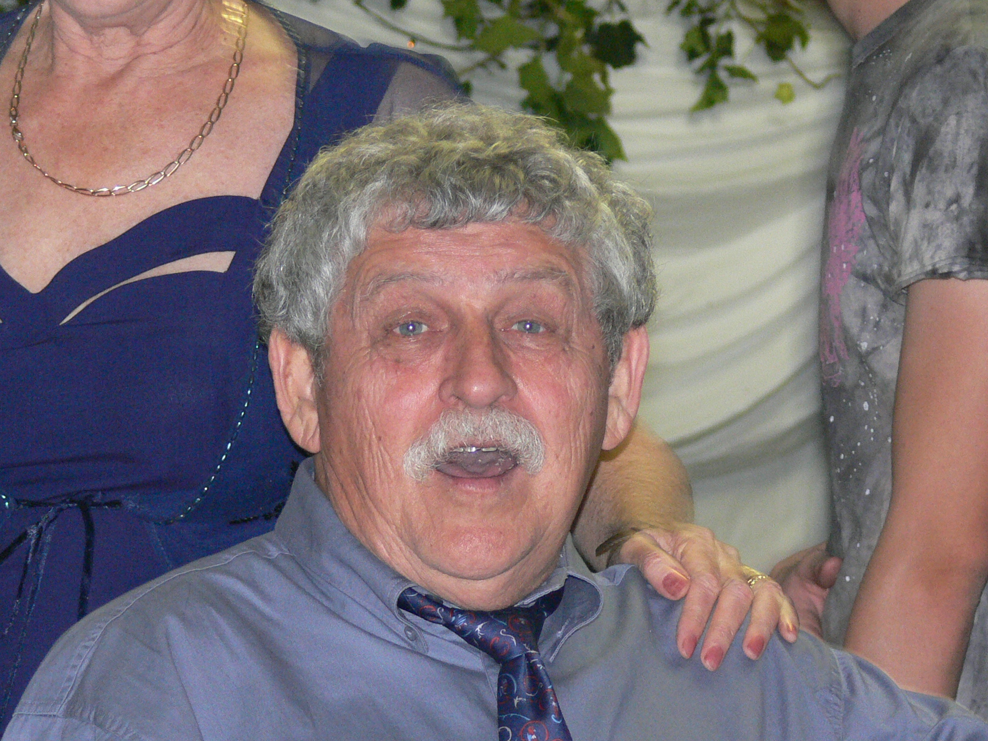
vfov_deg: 6.4
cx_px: 494
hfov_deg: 8.5
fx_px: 6622
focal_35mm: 232
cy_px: 370
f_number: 3.6
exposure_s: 1/30
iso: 200
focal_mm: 31
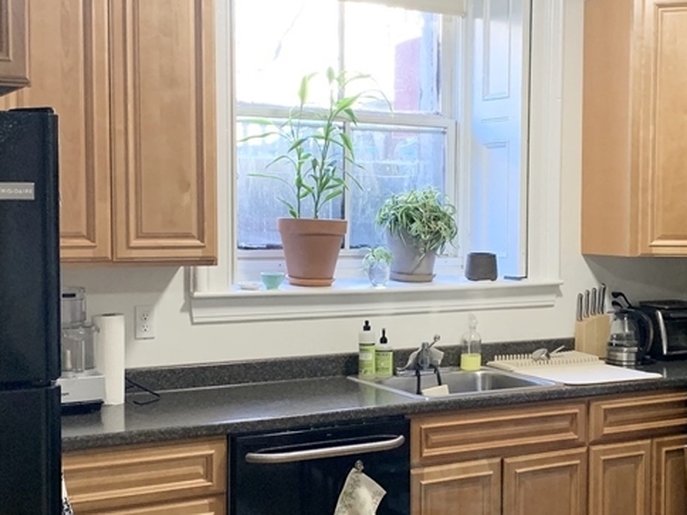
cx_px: 424
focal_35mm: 55
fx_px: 1092
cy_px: 284
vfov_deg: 26.5
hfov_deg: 34.8
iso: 320
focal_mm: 4.25
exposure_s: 1/60
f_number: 1.8
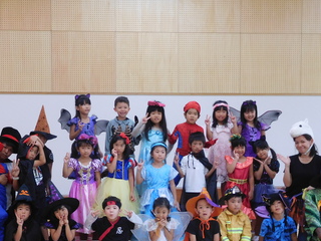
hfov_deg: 32.2
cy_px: 179
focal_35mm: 60
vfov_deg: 24.2
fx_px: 556
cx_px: 154
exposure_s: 1/30
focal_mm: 7.1
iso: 280
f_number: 3.9
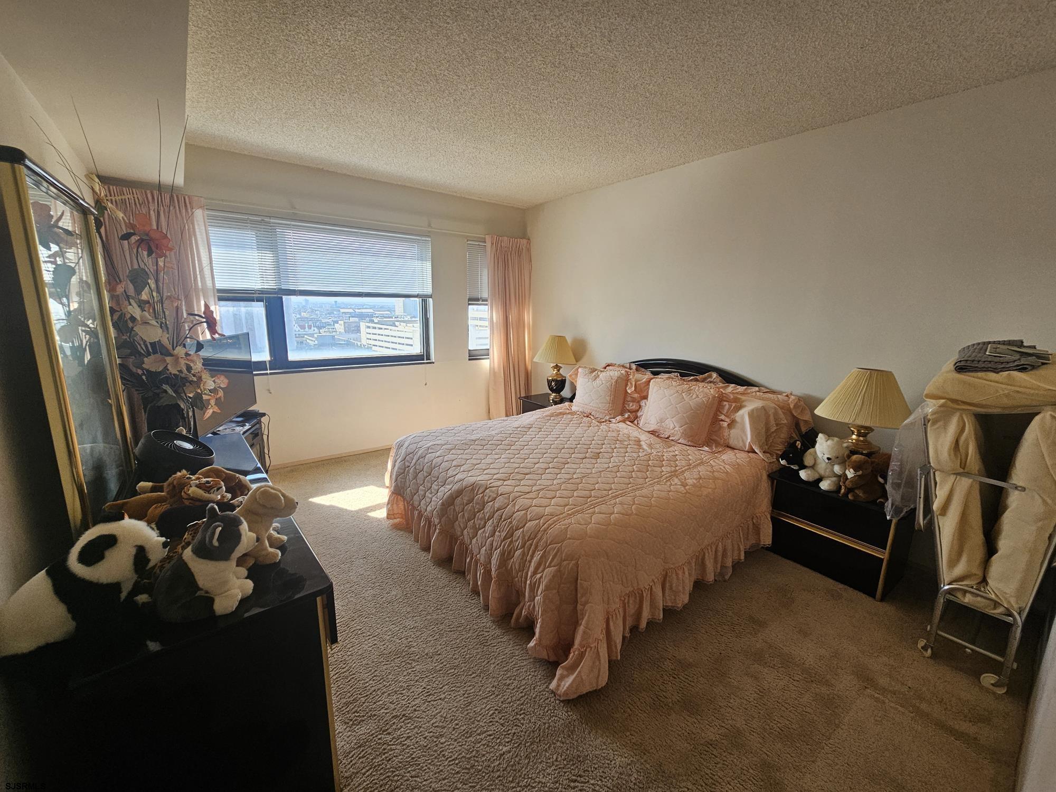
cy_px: 396
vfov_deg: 89.9
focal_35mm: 13
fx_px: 397
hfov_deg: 106.2
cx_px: 528
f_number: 2.2
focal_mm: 2.2
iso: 50
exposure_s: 1/120
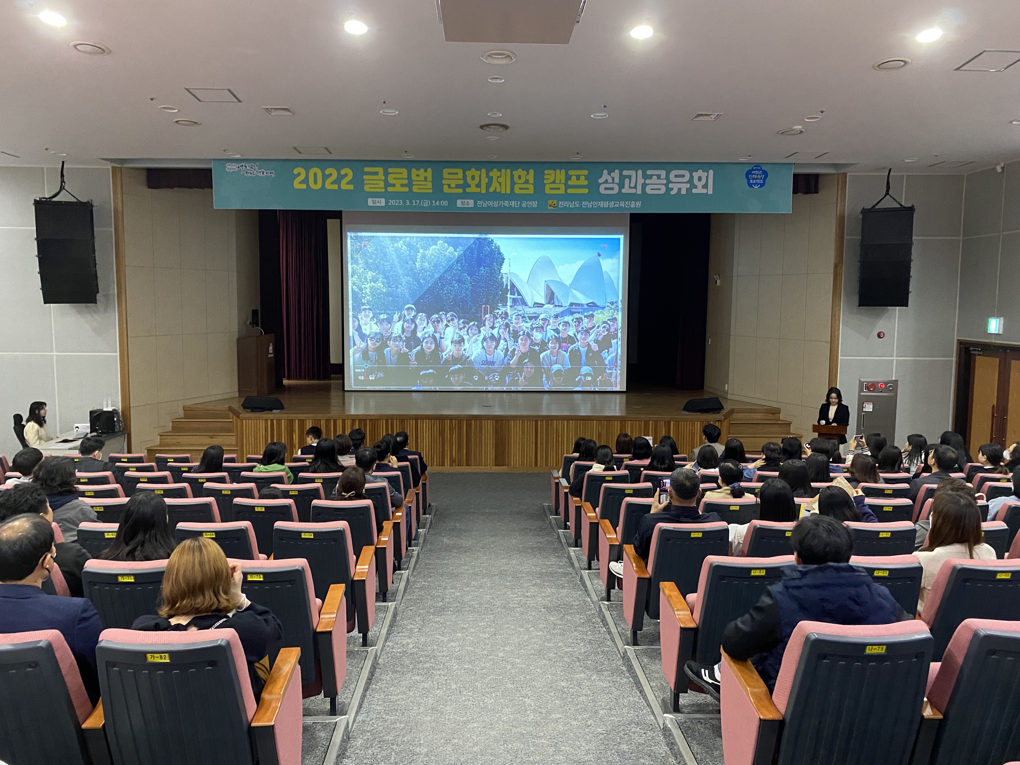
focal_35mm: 26
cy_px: 382
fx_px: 766
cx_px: 510
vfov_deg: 53.1
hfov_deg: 67.3
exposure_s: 1/60
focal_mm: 4.25
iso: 500
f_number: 1.8
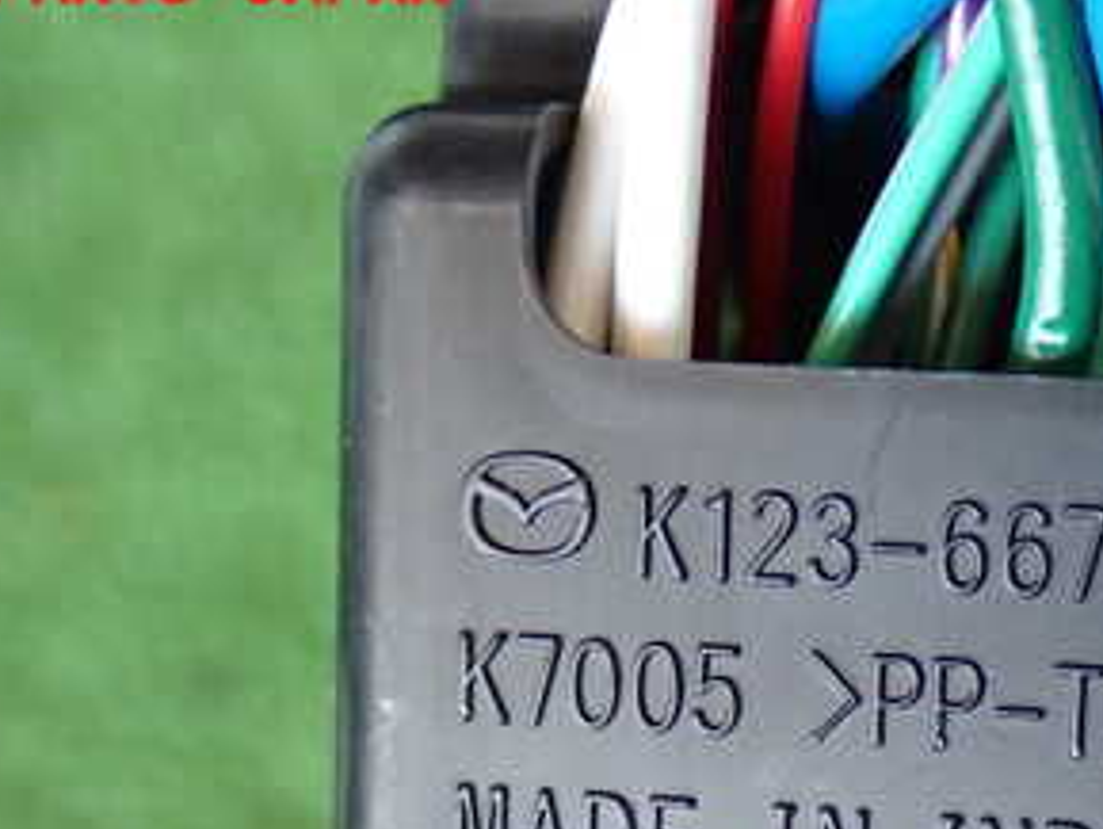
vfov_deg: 13.1
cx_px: 901
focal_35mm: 112
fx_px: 3570
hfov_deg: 17.4
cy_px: 791
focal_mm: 9.65
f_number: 3.3
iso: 800
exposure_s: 1/50
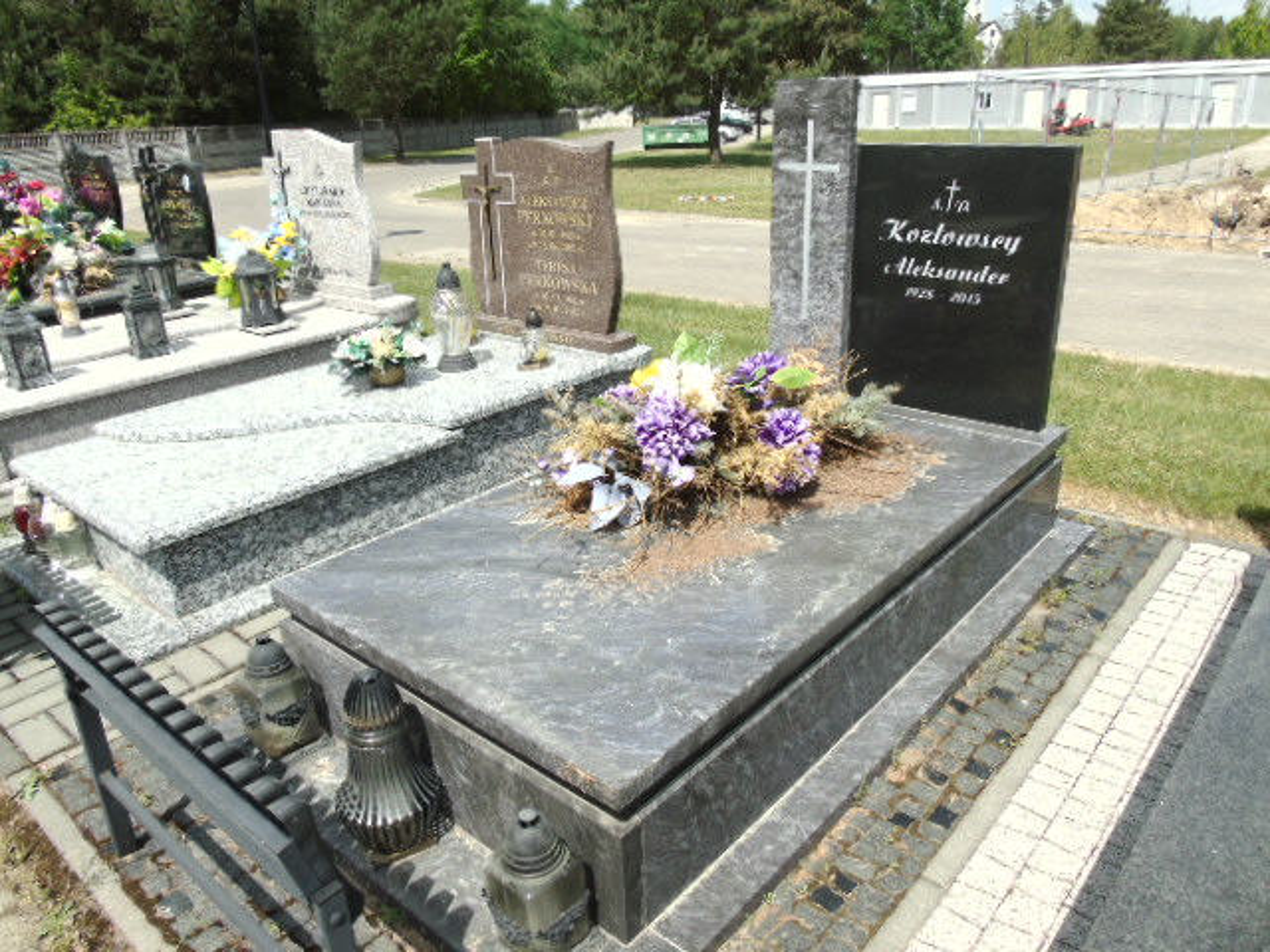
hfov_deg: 69.4
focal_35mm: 25
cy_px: 476
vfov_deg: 54.9
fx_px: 917
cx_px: 635
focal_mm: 4.4
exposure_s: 1/1000
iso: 80
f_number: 3.4
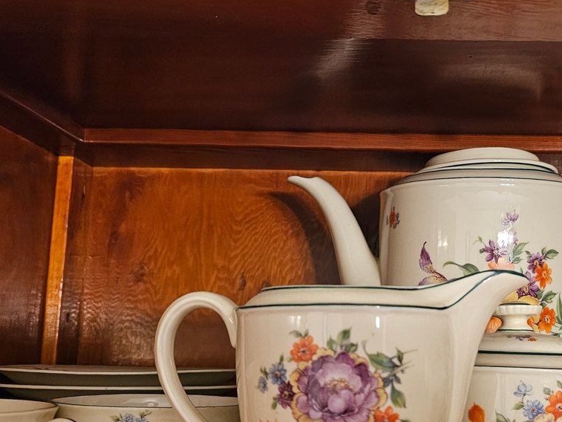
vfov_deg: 31.5
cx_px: 429
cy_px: 223
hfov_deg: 40.0
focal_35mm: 46
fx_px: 747
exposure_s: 1/120
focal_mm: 6.3
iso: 1000
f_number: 1.7
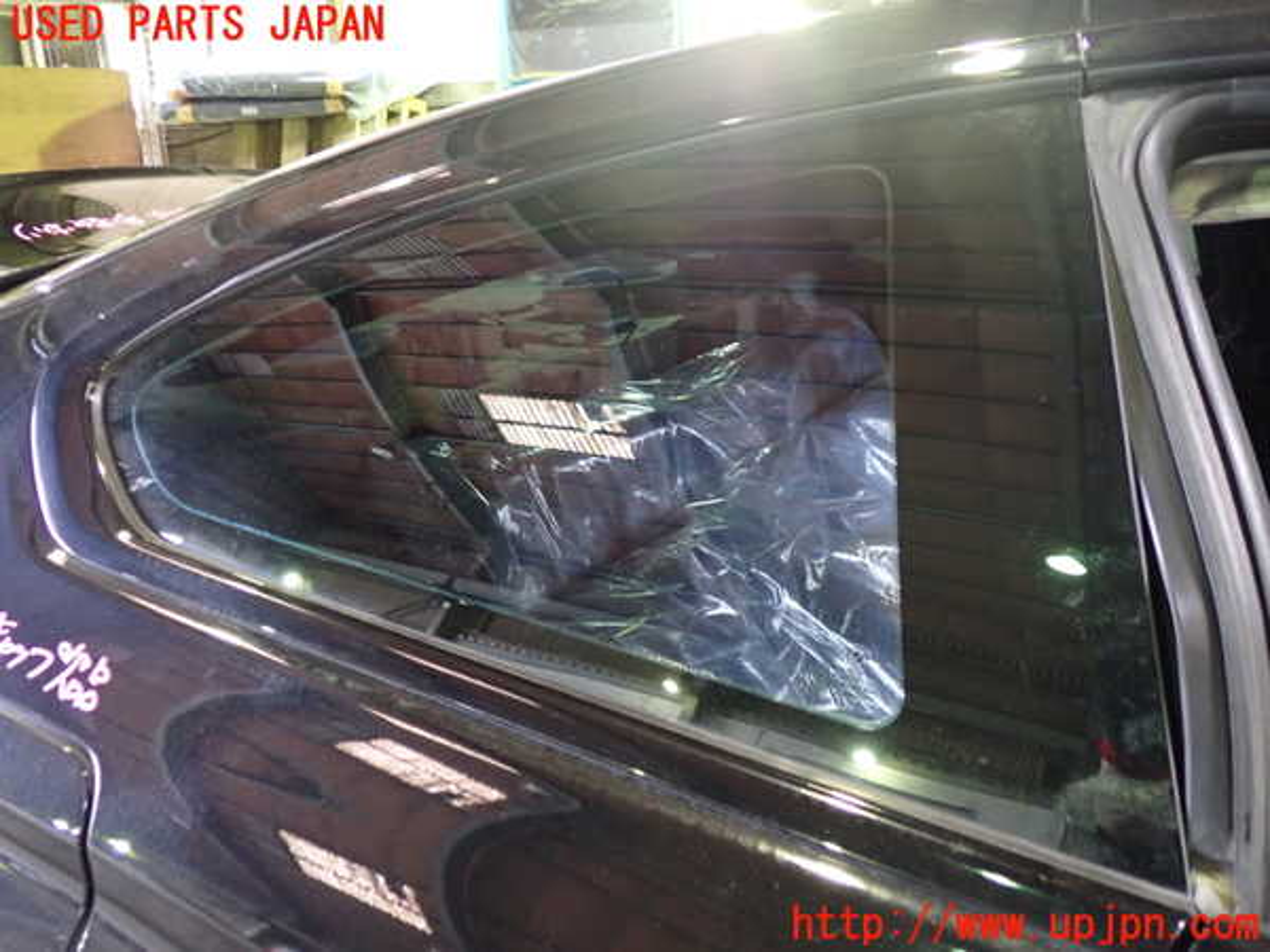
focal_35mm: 30
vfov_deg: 46.8
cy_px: 476
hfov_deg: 60.0
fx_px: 1101
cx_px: 635
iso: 800
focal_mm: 5.4
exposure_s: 1/20
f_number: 2.3
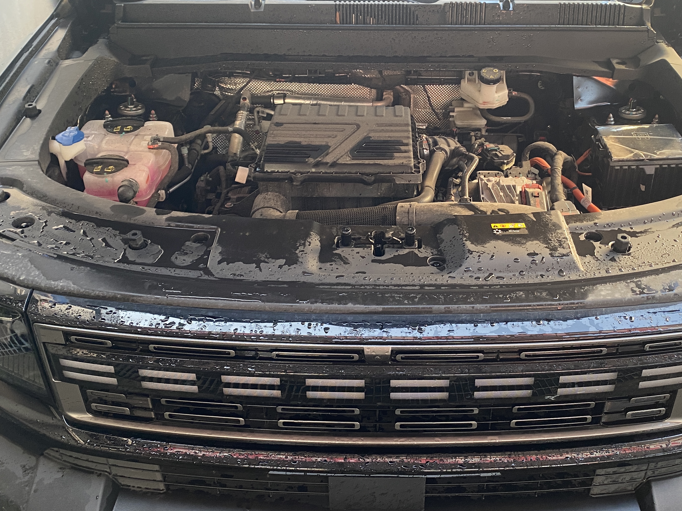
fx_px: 749
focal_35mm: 38
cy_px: 204
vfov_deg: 37.6
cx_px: 389
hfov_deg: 48.8
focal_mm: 4.25
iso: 125
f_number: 1.8
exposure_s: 1/60
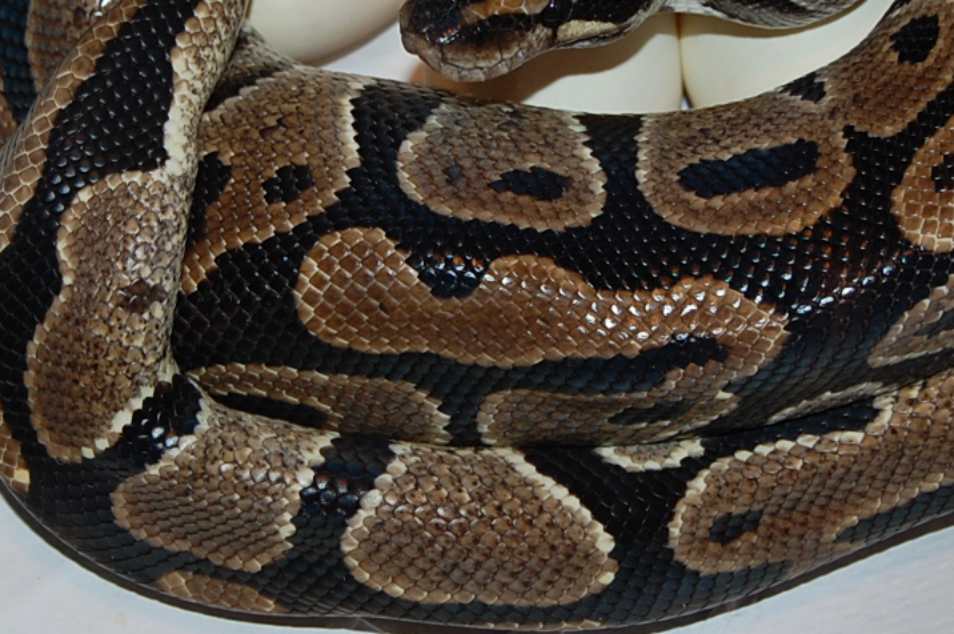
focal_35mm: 126
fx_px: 3336
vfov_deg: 10.8
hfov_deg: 16.3
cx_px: 493
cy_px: 105
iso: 400
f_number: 5
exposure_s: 1/60
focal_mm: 40
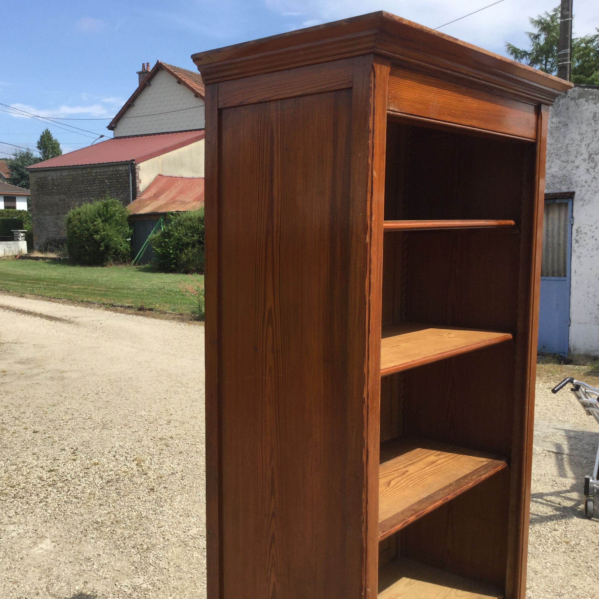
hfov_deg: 44.5
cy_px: 300
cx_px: 217
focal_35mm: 37
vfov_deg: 44.9
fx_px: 724
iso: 25
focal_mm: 3.3
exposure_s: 1/849
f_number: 2.4
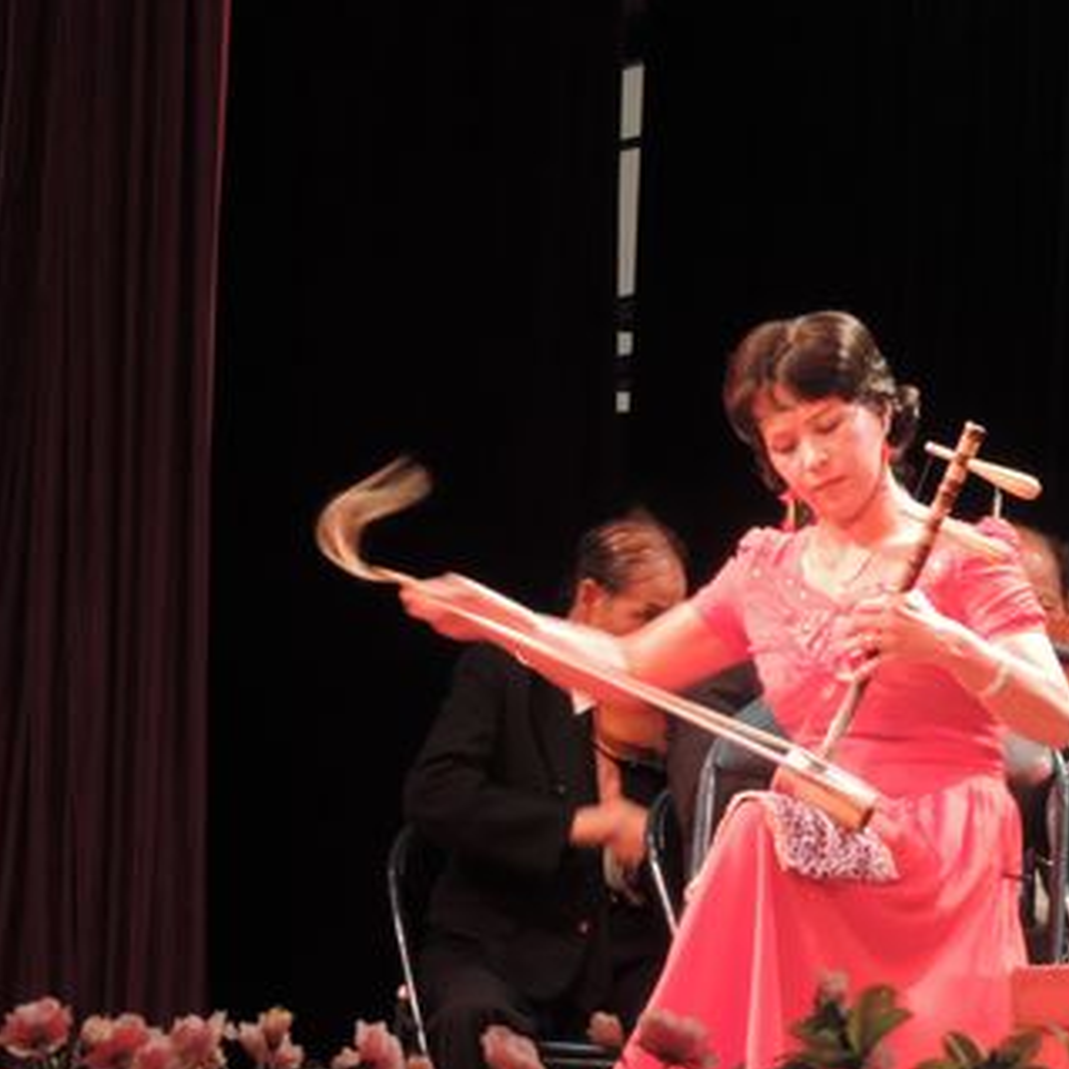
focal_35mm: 215
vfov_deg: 8.1
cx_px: 700
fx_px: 7512
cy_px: 618
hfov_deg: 8.1
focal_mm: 27.6
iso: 560
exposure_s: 1/30
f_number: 4.4
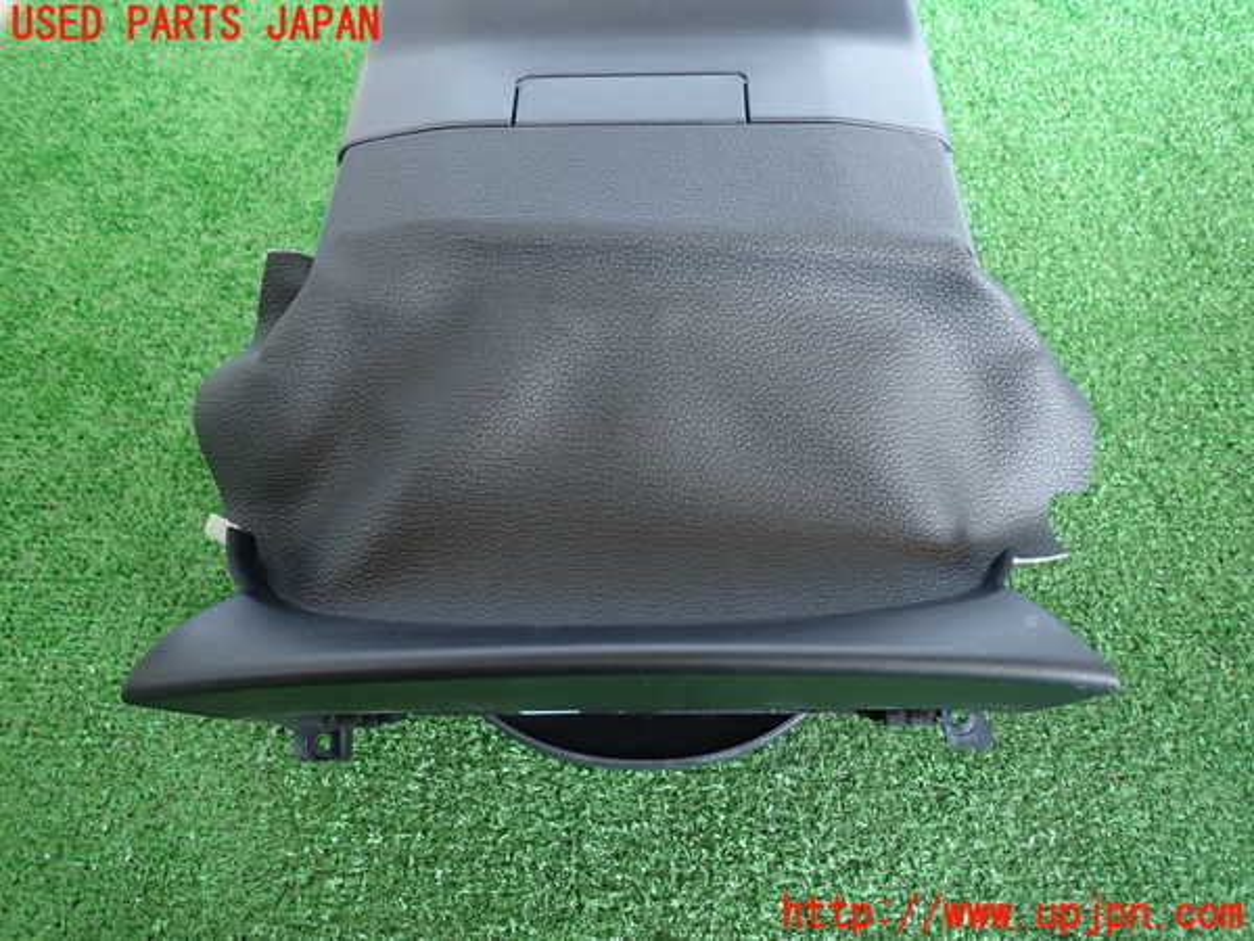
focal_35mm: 25
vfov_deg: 54.9
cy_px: 470
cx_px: 627
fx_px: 906
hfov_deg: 69.4
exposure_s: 1/40
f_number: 2
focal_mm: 4.5
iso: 200
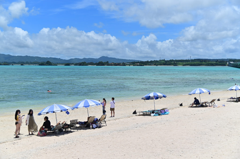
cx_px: 120
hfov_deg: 42.8
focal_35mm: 46
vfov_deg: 29.2
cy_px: 80
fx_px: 306
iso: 100
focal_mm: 46
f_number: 4
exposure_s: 1/2000
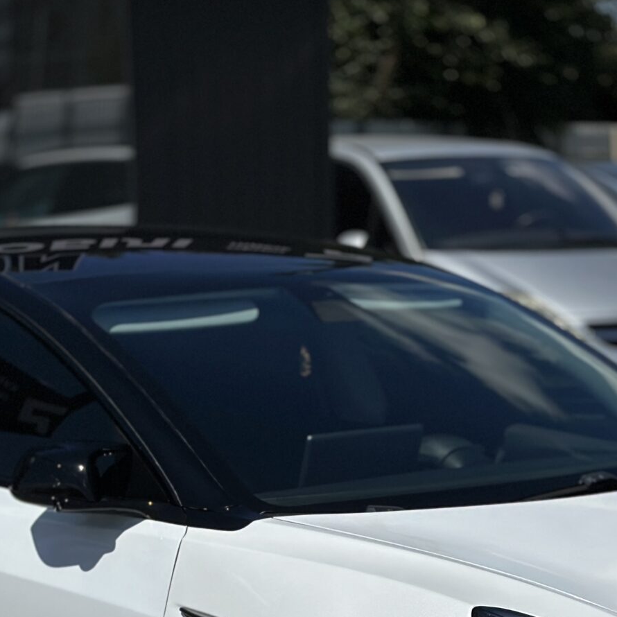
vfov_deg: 14.0
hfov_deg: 14.3
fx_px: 2460
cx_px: 364
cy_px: 661
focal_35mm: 122
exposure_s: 1/18868
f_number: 1.78
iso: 80
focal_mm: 6.86
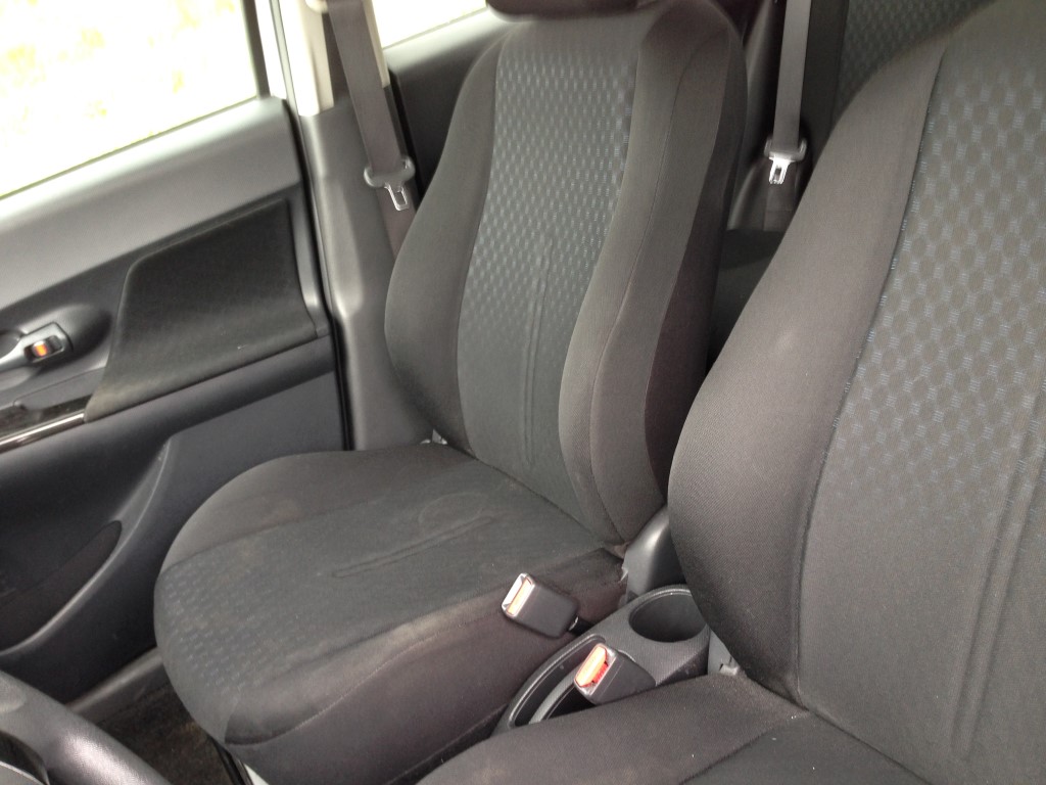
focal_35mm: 33
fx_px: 997
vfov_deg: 42.9
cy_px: 392
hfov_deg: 55.4
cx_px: 523
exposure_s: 1/20
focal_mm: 4.12
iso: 80
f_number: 2.4
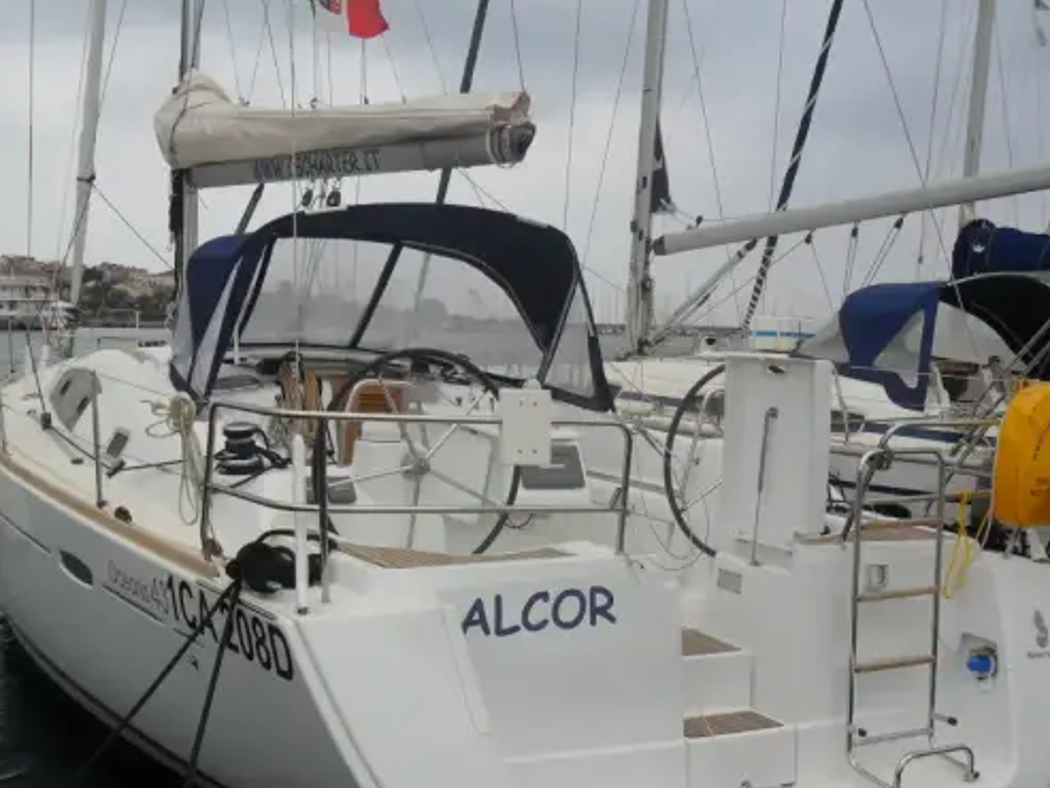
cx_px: 452
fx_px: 1365
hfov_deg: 42.0
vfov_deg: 32.1
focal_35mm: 45
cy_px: 460
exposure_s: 1/750
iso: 100
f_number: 4
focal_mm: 6.6
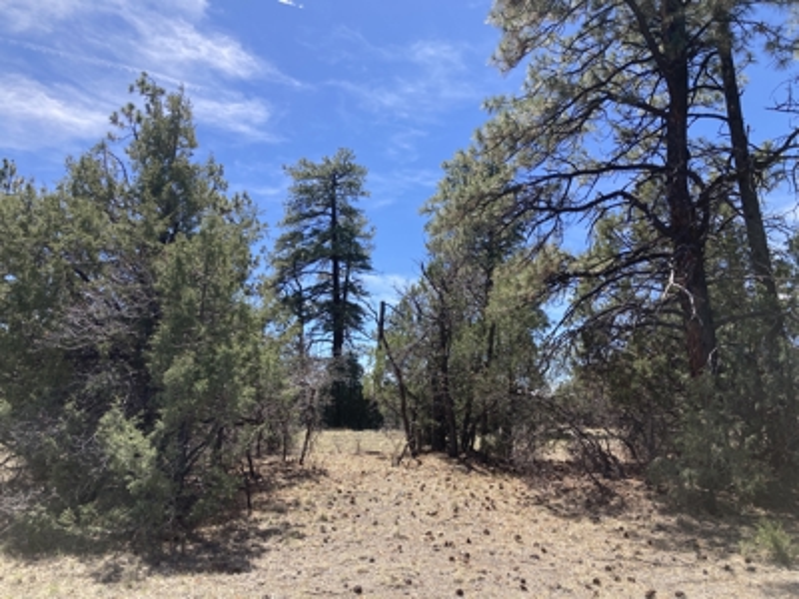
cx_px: 400
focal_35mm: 28
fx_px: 646
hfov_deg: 63.4
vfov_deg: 49.7
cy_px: 300
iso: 20
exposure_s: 1/1350
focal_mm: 3.99
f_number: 1.8
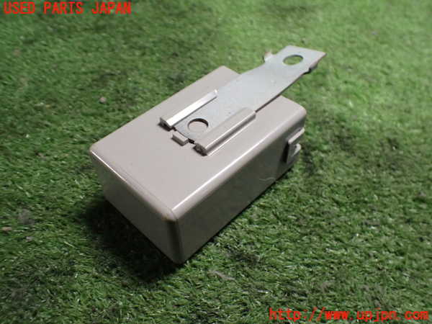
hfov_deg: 60.0
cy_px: 162
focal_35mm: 30
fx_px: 374
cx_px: 216
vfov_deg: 46.8
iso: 800
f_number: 2.3
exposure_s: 1/50
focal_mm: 5.4
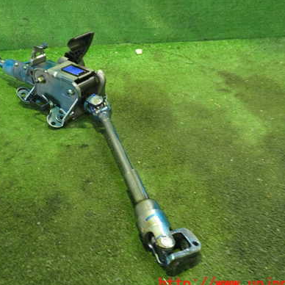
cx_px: 104
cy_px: 129
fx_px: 382
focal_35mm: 41
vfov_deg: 40.9
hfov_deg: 40.6
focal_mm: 5.4
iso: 800
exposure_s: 1/25
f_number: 2.3
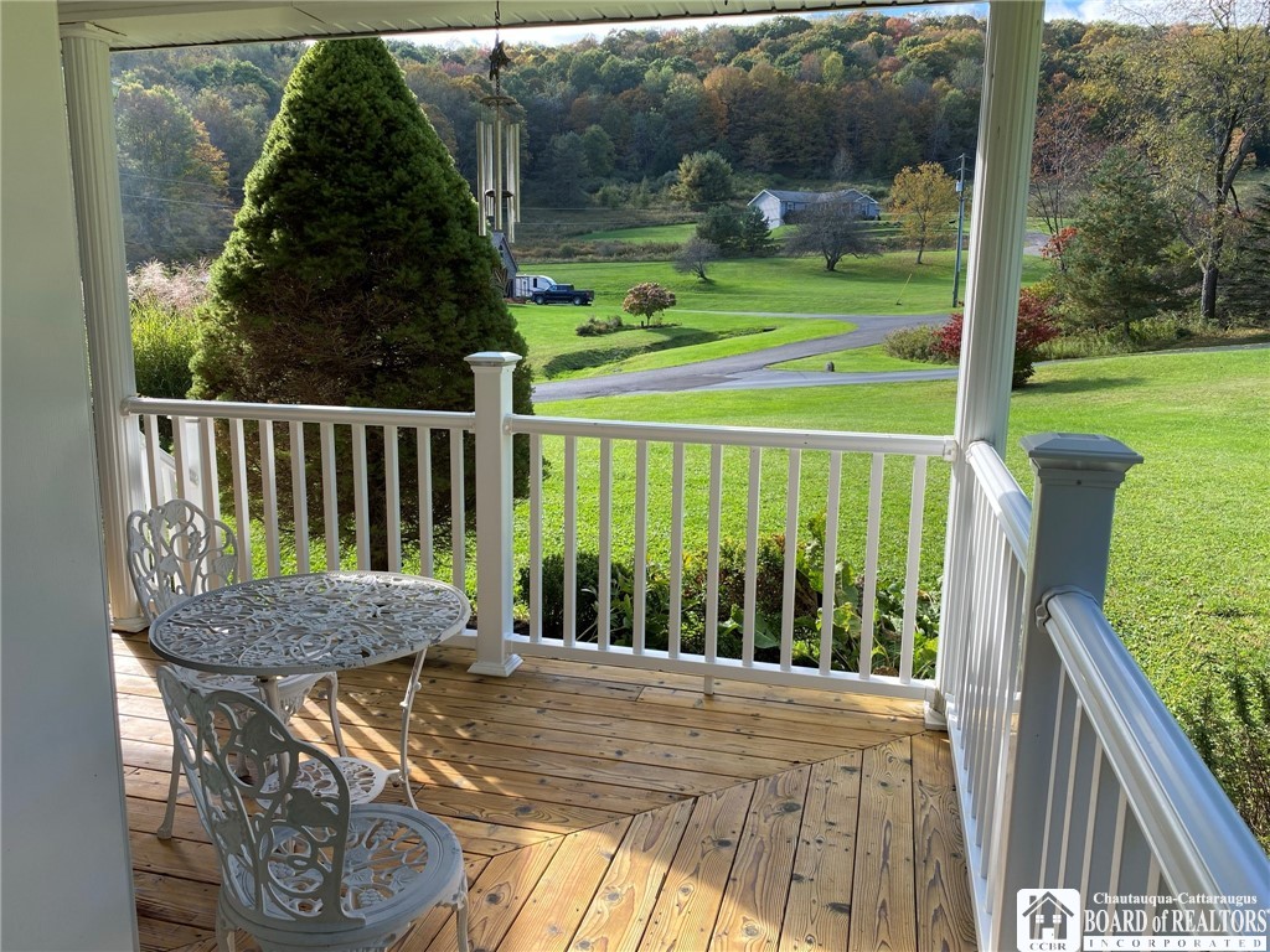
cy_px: 476
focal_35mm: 26
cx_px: 635
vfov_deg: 53.1
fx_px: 954
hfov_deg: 67.3
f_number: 1.8
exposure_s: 1/685
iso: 32
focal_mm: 4.25
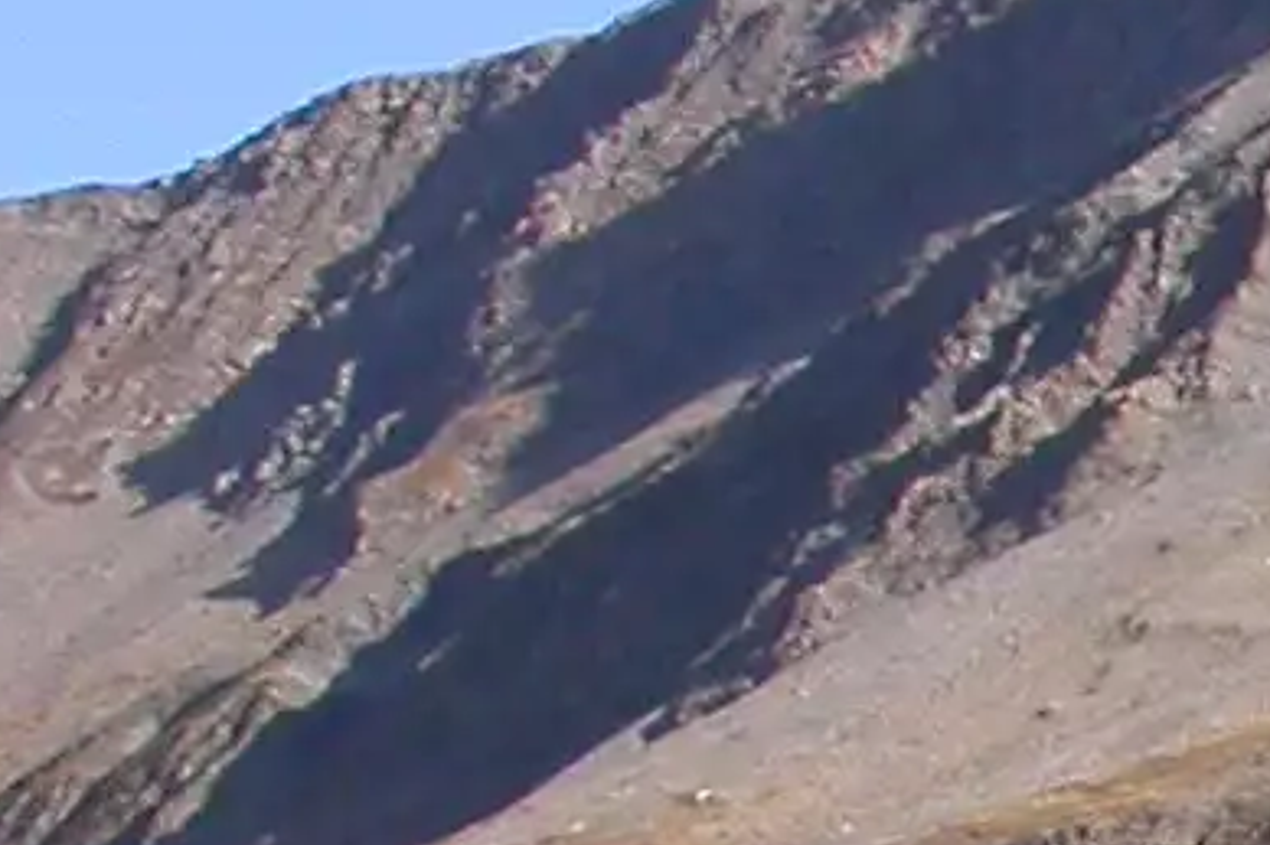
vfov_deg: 5.9
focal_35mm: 231
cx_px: 3190
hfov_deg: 8.1
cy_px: 1207
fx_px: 8145
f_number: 7.5
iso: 100
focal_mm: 7.85
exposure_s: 1/197
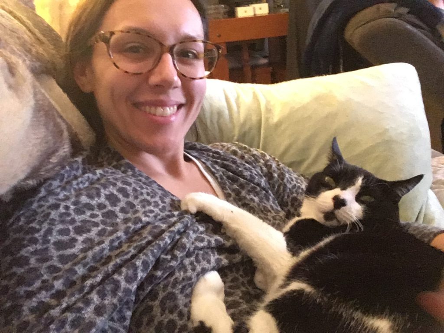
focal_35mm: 31
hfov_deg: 58.4
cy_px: 166
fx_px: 398
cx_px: 222
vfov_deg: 45.4
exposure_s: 1/15
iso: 1000
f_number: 2.4
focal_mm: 2.15
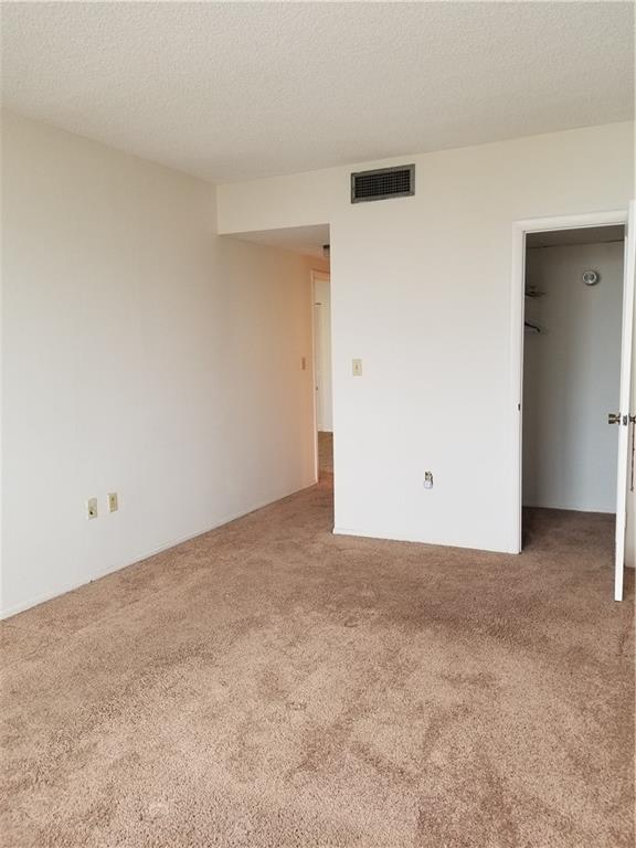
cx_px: 318
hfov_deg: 53.1
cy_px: 424
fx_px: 637
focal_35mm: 26
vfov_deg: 67.3
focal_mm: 4.25
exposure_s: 1/60
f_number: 1.7
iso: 80
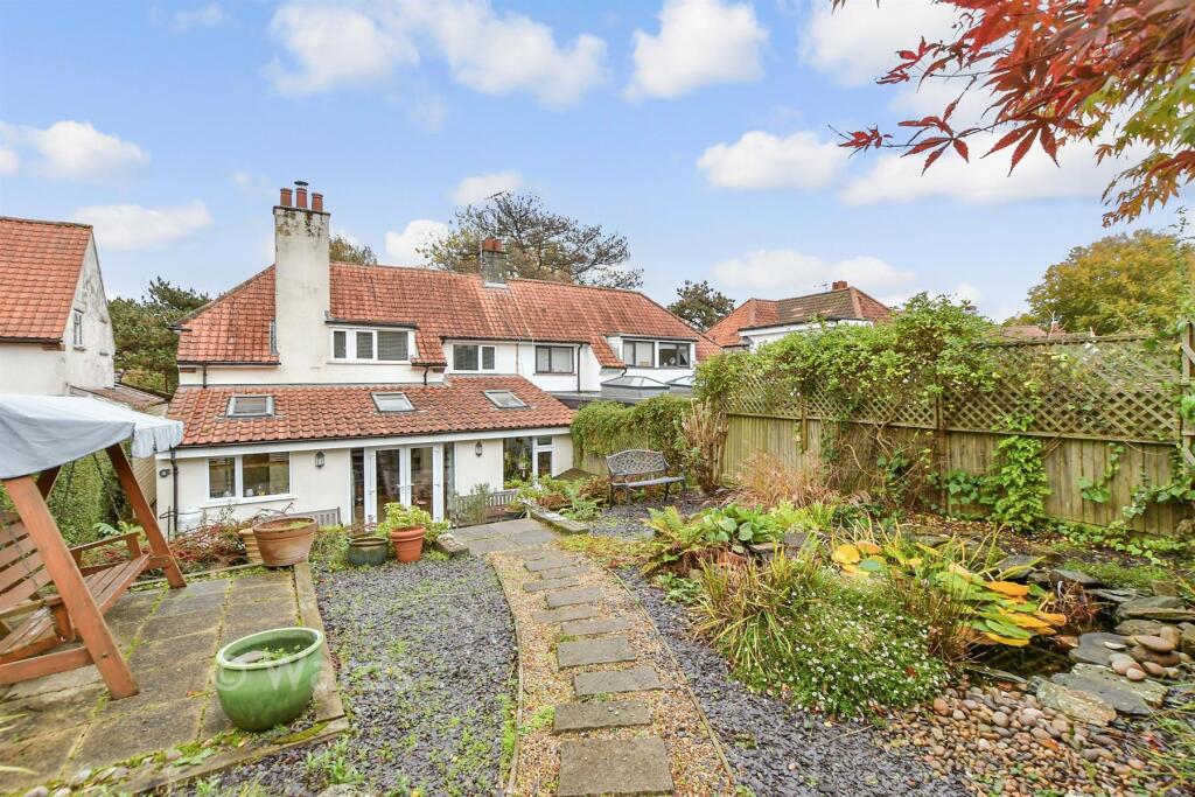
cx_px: 598
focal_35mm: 15
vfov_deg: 77.3
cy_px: 398
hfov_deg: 100.4
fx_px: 498
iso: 160
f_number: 6.3
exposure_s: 1/25
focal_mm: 10
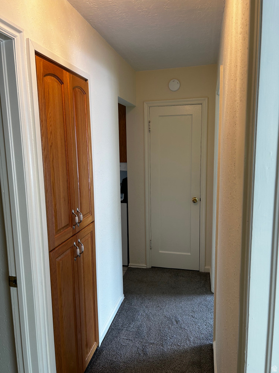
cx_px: 140
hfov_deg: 53.1
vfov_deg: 67.3
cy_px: 186
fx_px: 279
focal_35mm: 26
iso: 80
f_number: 1.5
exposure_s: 1/60
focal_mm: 5.7
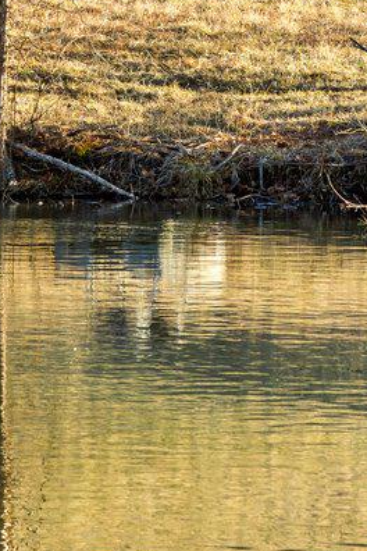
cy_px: -352
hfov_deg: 3.4
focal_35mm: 407
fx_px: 6223
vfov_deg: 5.0
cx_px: -21
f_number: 11
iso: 250
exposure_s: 1/80
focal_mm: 105
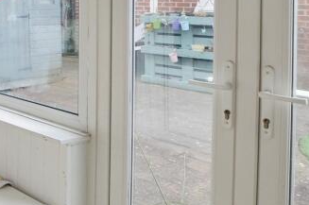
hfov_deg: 30.8
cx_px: -111
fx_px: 403
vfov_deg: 27.2
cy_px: 7
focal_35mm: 47
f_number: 5
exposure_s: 1/100
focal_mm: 10
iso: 400
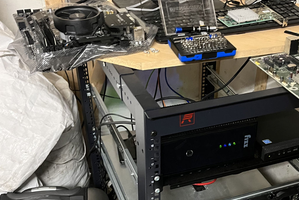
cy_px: 187
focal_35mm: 51
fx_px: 424
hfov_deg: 38.3
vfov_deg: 25.5
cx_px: 208
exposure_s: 1/30
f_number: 1.6
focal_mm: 5.1
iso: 640
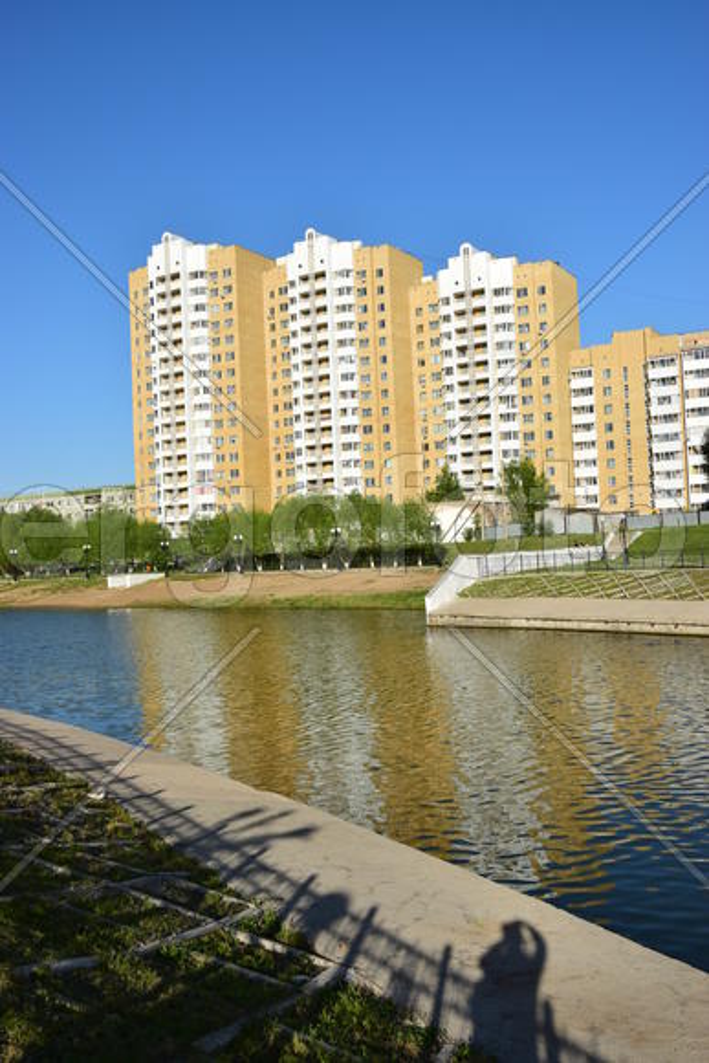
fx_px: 974
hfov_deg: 40.0
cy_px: 532
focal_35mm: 33
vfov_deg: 57.2
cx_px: 354
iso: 100
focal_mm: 22
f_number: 9
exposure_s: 1/200
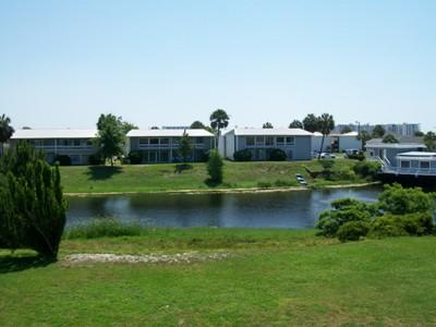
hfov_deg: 51.4
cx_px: 218
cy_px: 164
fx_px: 453
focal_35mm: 36
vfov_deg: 39.7
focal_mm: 6
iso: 64
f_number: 4.8
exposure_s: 1/500
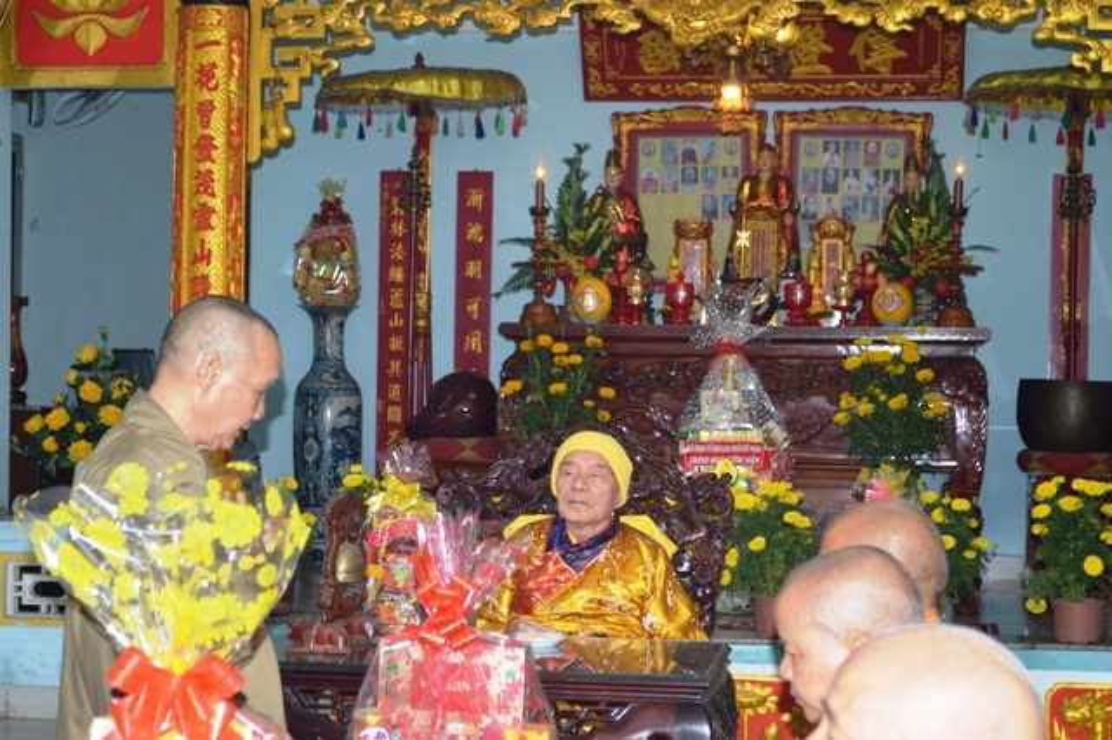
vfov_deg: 19.7
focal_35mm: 69
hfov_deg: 29.3
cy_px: 370
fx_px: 2130
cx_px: 556
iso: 800
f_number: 5.3
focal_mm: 46
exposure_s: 1/60
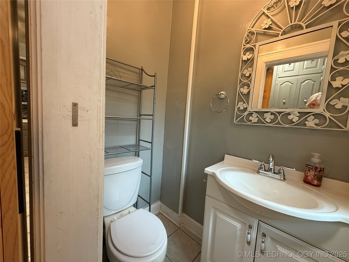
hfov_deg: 102.1
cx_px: 174
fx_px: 141
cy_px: 131
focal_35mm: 14
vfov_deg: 85.7
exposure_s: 1/60
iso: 400
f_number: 2.2
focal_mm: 2.22
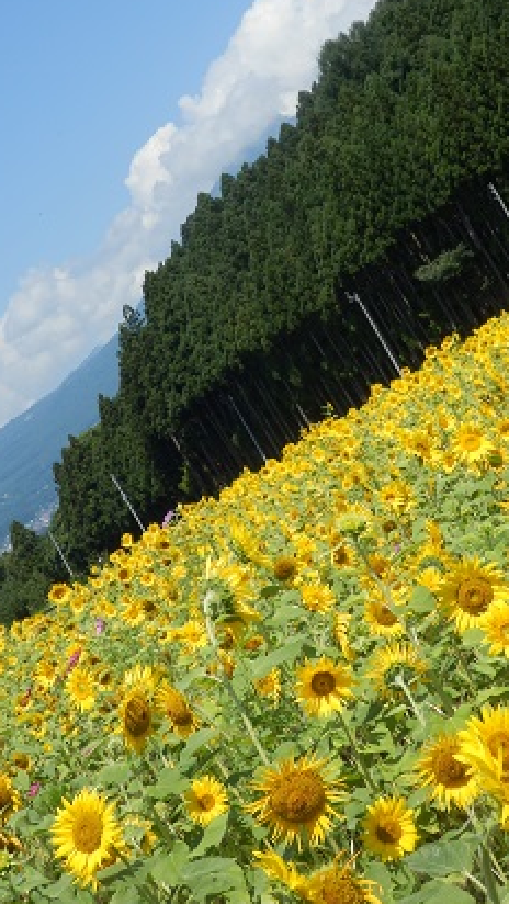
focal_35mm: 69
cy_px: 341
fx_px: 1654
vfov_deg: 30.4
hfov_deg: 17.5
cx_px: 268
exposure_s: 1/640
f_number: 4
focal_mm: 8.9
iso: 80
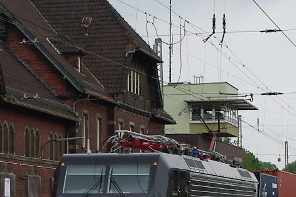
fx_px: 1019
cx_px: 178
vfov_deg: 11.0
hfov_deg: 16.5
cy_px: 165
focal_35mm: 124
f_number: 4.5
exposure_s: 1/1000
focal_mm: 37.5
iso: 400
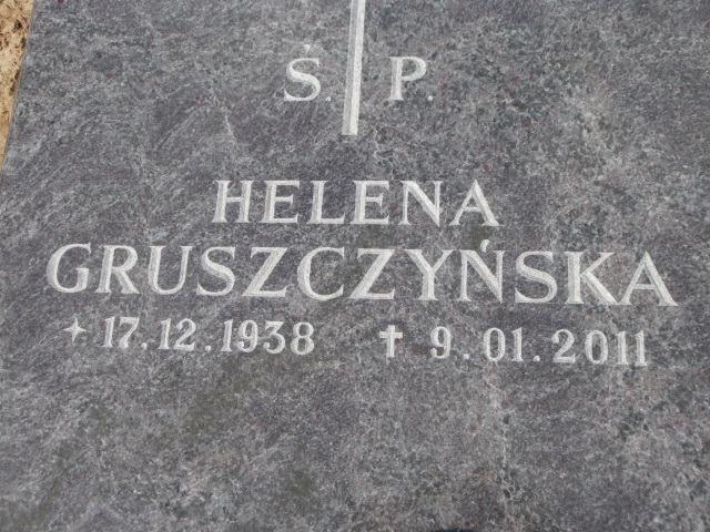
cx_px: 355
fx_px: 779
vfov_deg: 37.7
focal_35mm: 38
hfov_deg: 49.0
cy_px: 266
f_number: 3.9
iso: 100
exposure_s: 1/640
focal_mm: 6.67
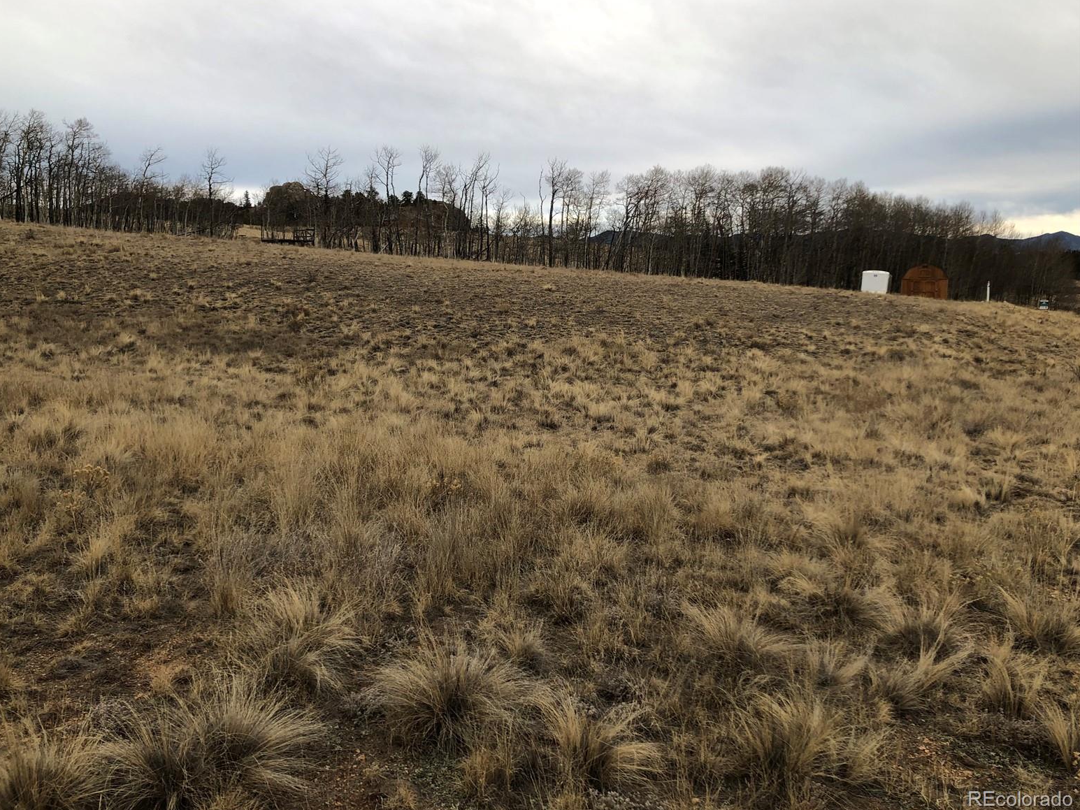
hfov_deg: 61.6
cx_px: 522
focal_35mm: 29
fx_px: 905
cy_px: 394
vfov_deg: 48.2
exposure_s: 1/120
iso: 20
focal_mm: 3.99
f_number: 1.8
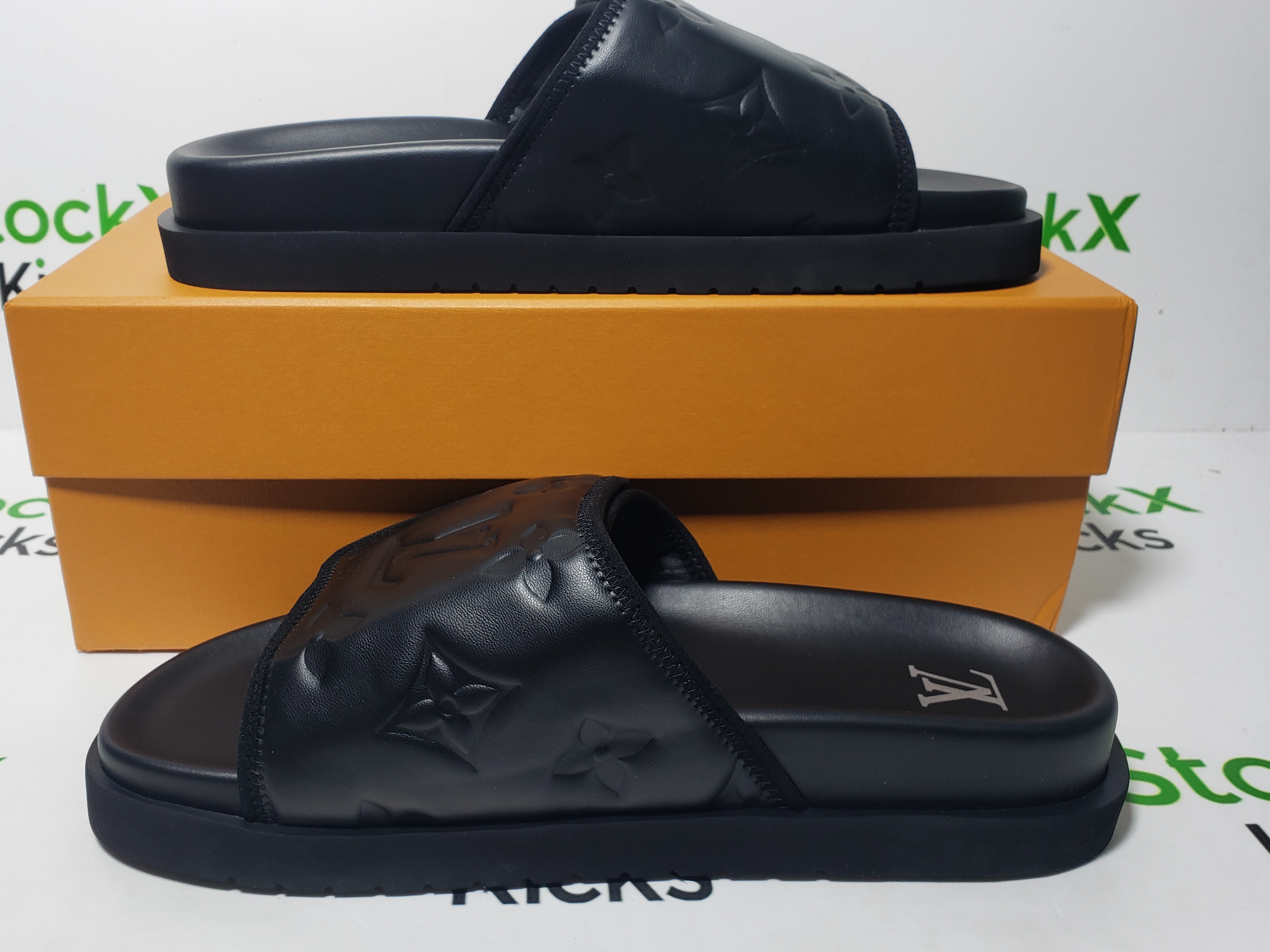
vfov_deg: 46.8
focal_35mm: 30
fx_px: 1101
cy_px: 451
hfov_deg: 59.8
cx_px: 562
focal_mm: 4.3
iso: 50
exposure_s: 1/139
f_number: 2.4
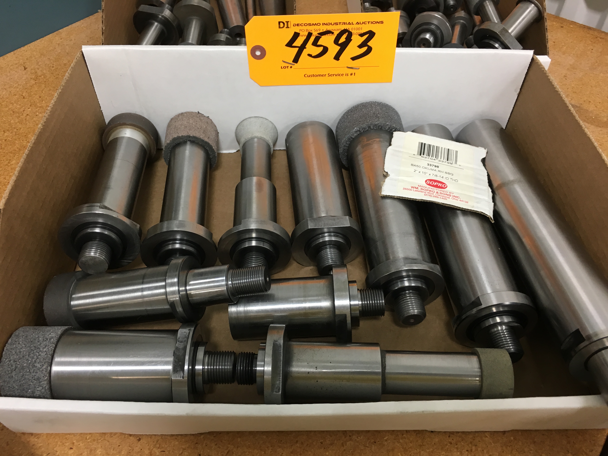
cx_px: 304
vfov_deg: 48.2
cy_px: 228
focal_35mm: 29
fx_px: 509
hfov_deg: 61.7
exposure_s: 1/30
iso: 80
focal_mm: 4.15
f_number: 2.2
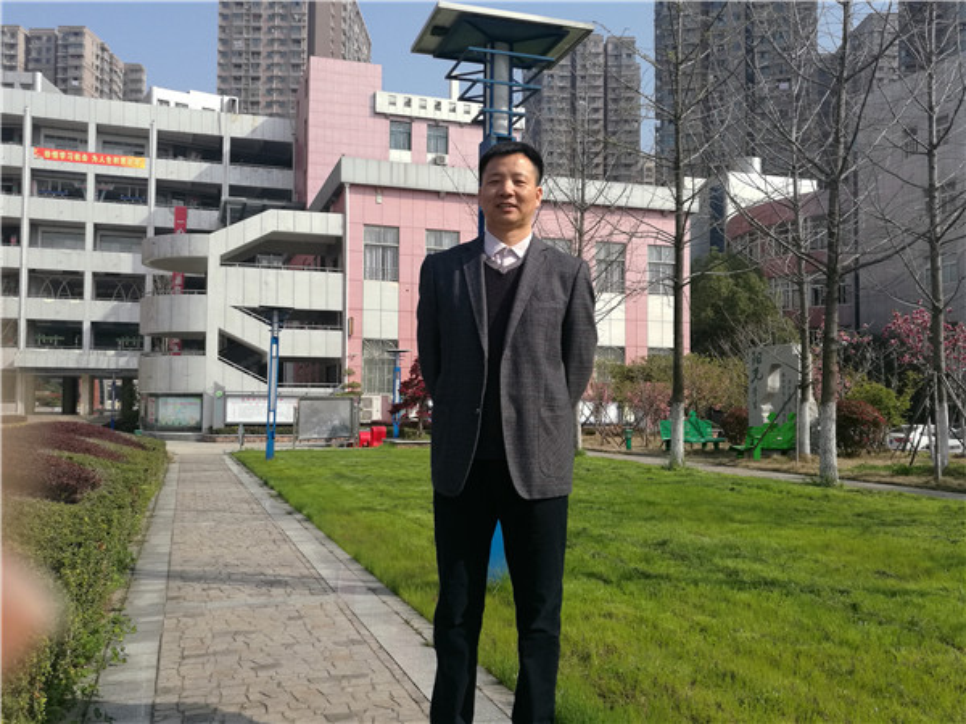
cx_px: 483
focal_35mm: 31
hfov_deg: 58.4
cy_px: 362
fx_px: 865
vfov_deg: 45.4
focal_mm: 4.04
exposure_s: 1/1016
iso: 50
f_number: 2
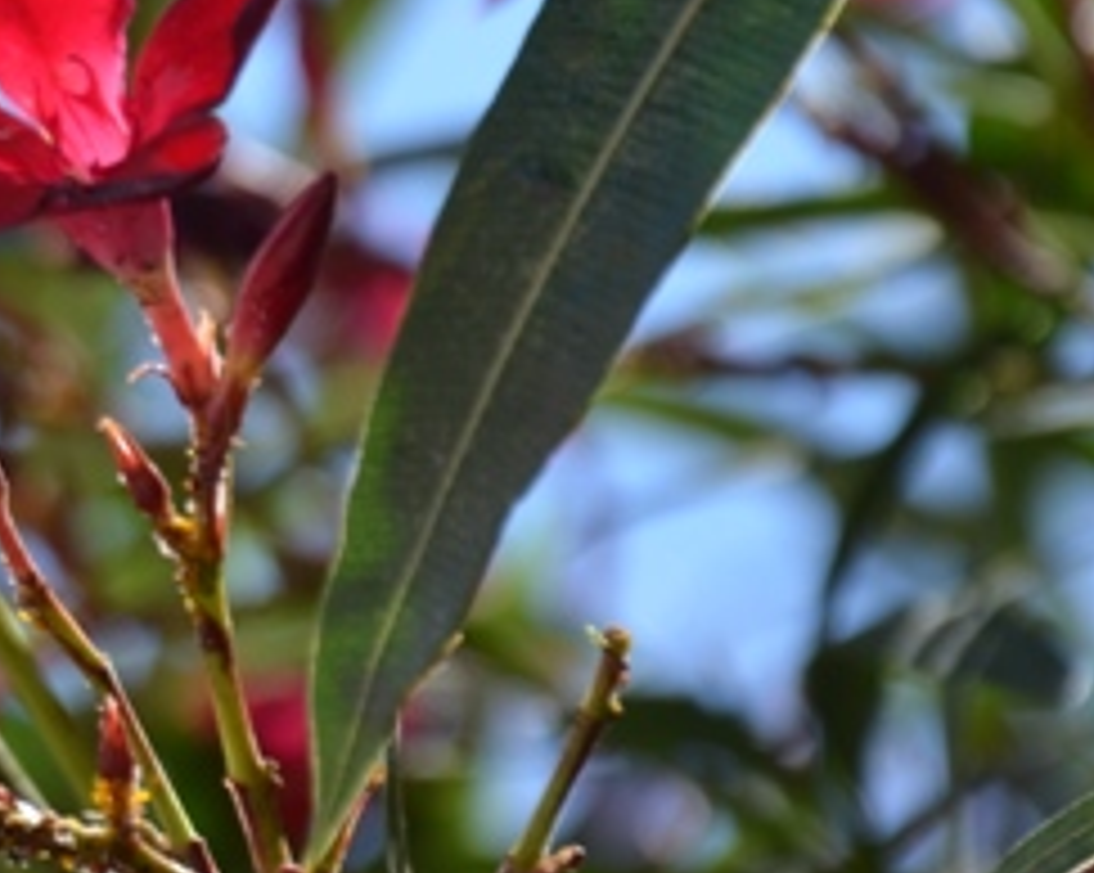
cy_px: 148
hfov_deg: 4.0
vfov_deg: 3.2
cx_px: -702
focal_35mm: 486
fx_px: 15708
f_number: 8
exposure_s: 1/125
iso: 140
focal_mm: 105
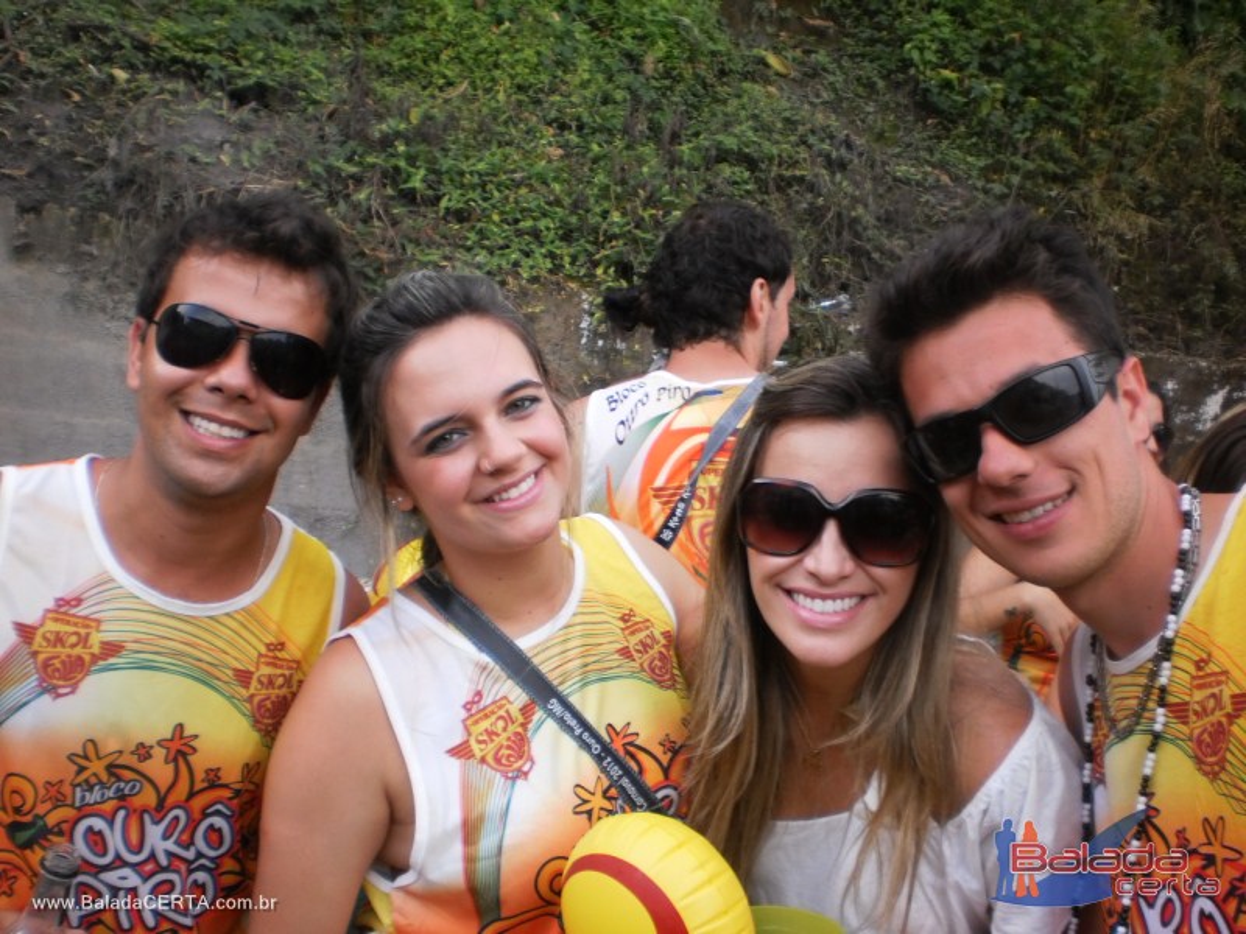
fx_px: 1296
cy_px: 467
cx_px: 623
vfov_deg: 39.7
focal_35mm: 36
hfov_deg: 51.4
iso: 100
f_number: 3.1
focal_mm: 6.3
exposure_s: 1/125
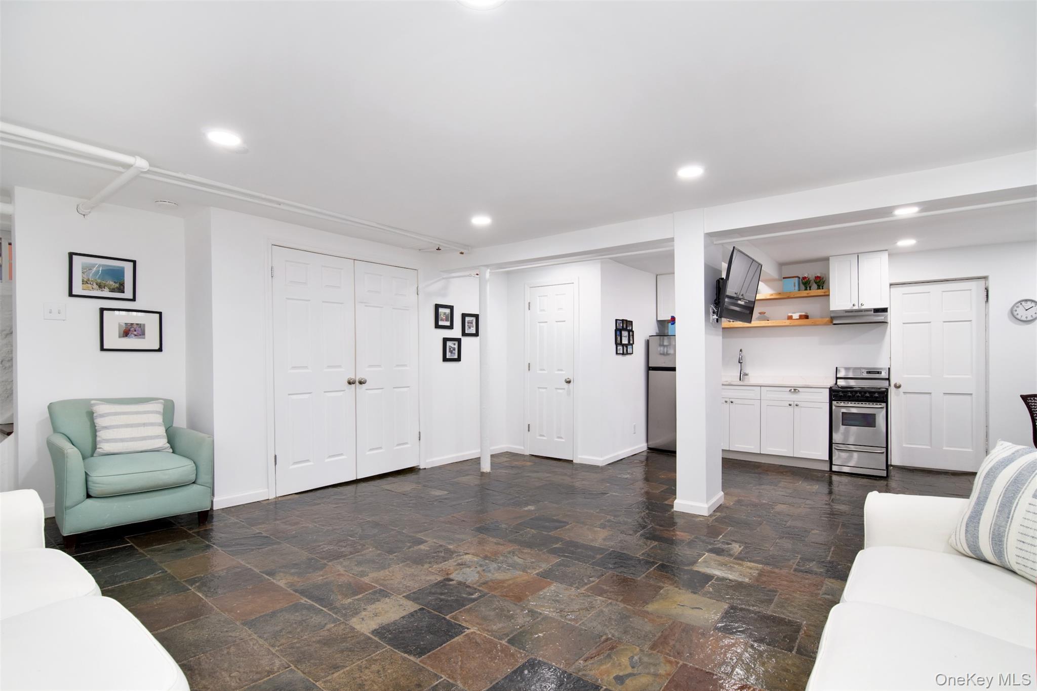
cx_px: 518
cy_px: 346
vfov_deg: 72.0
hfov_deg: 95.0
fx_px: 475
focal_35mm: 16
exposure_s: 1/50
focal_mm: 11
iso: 640
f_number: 8
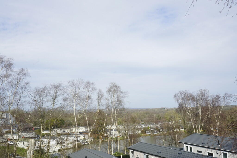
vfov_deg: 37.9
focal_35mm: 35
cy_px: 79
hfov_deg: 54.4
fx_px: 230
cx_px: 118
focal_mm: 35
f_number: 10
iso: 100
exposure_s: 1/125
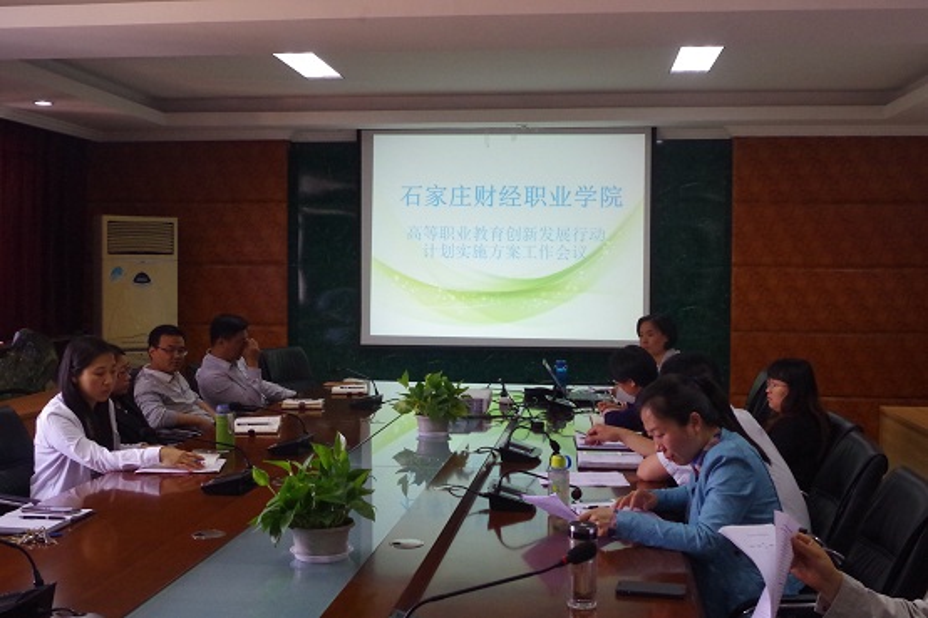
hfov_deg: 49.6
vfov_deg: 34.2
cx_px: 464
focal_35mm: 39
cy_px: 309
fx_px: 1005
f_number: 10
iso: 3200
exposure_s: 1/50
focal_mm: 26.25
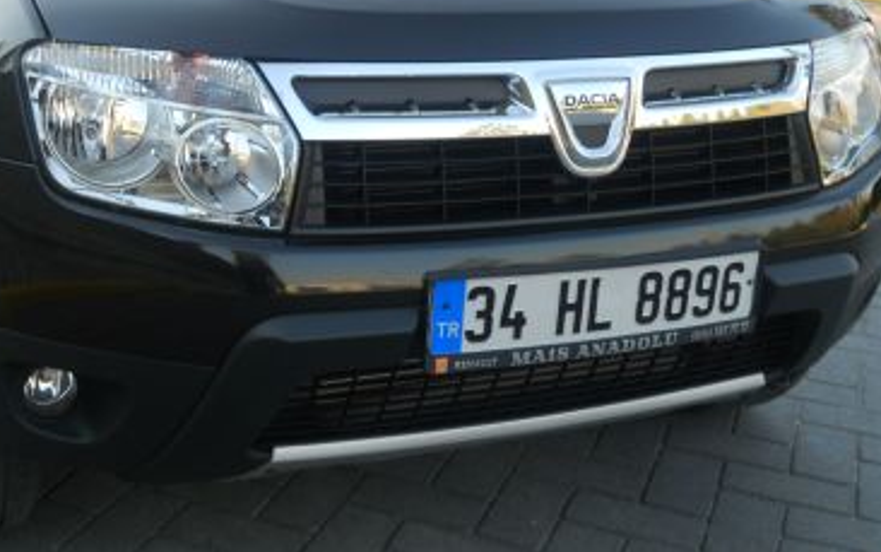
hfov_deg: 36.7
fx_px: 1321
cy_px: 105
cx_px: 332
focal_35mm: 55
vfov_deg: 23.2
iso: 80
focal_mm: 6.9
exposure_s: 1/125
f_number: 3.9
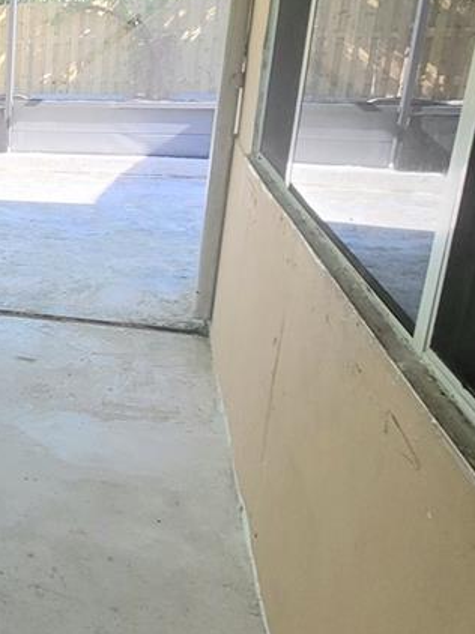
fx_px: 678
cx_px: -195
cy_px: 218
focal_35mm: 37
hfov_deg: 28.6
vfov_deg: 49.4
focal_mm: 1.74
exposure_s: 1/120
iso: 64
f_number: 2.2
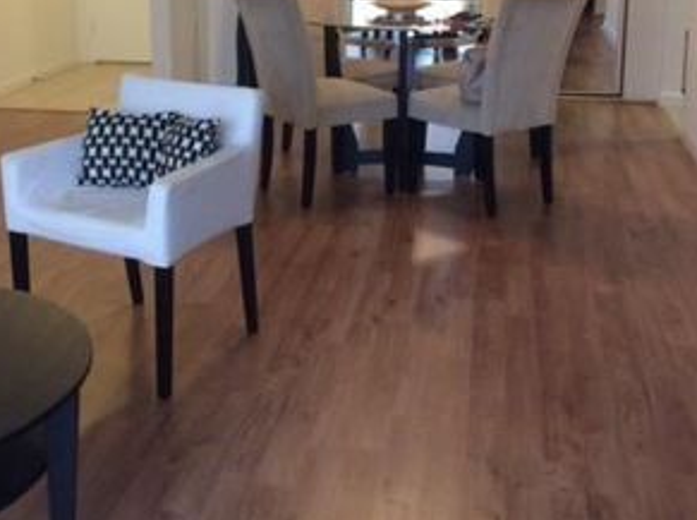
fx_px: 1105
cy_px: 114
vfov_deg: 26.0
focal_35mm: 55
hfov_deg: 34.8
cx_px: 263
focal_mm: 3.3
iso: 160
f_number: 2.4
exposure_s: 1/24
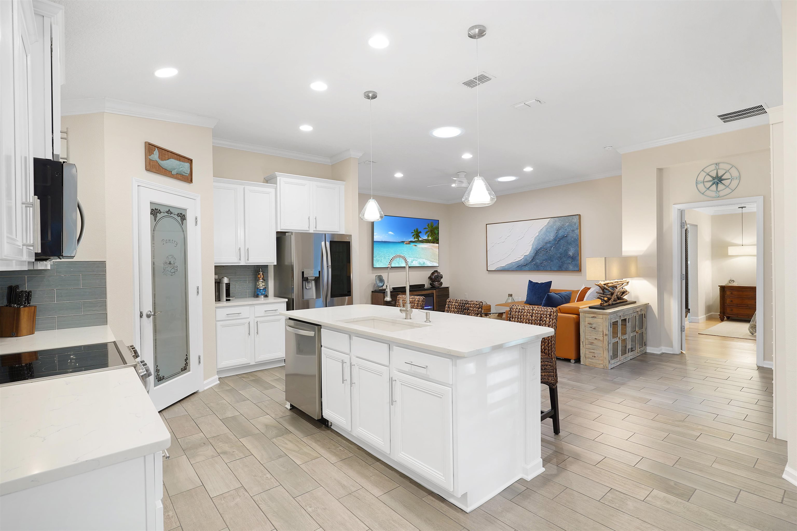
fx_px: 376
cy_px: 266
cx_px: 398
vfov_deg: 70.4
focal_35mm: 17
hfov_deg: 93.3
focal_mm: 17
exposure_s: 1.6
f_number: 8
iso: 100
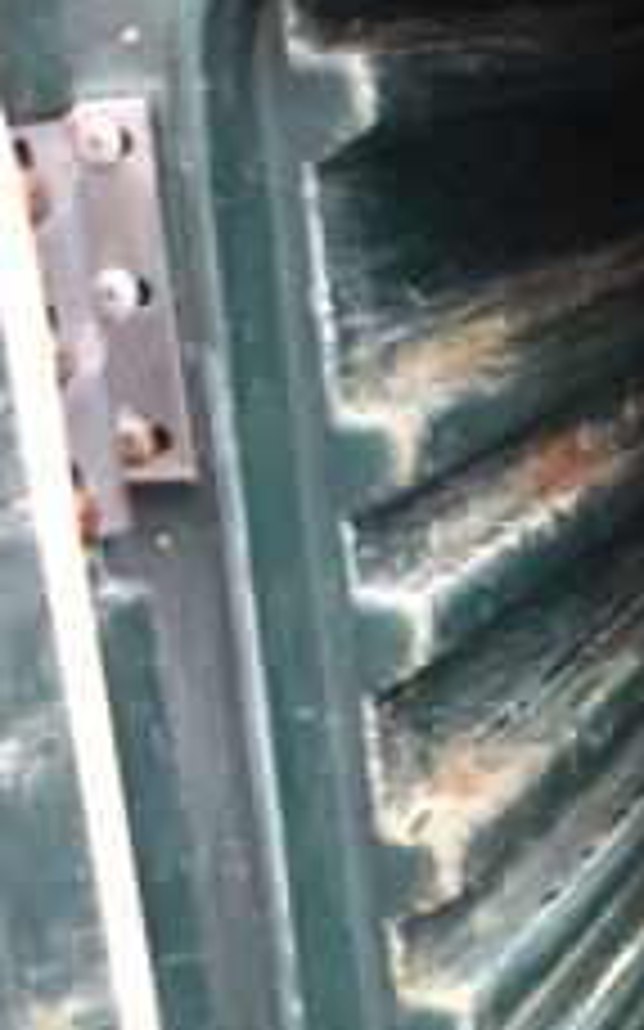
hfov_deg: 11.4
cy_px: 1172
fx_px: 3091
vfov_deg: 18.2
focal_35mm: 110
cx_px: 977
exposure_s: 1/250
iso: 800
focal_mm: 18
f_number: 3.5
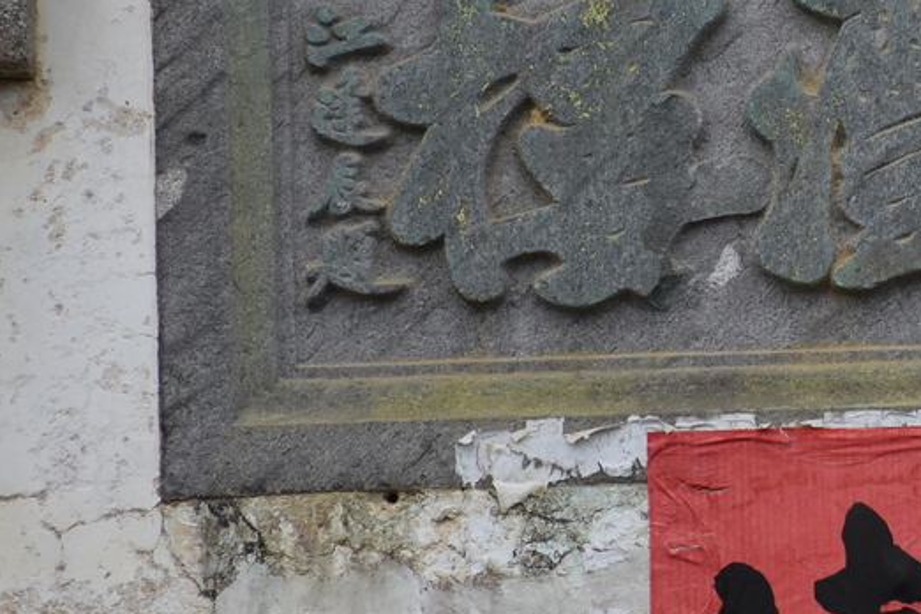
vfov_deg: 1.3
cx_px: 887
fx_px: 26477
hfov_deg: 2.0
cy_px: 112
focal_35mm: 1035
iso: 560
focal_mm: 300
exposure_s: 1/500
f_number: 6.3
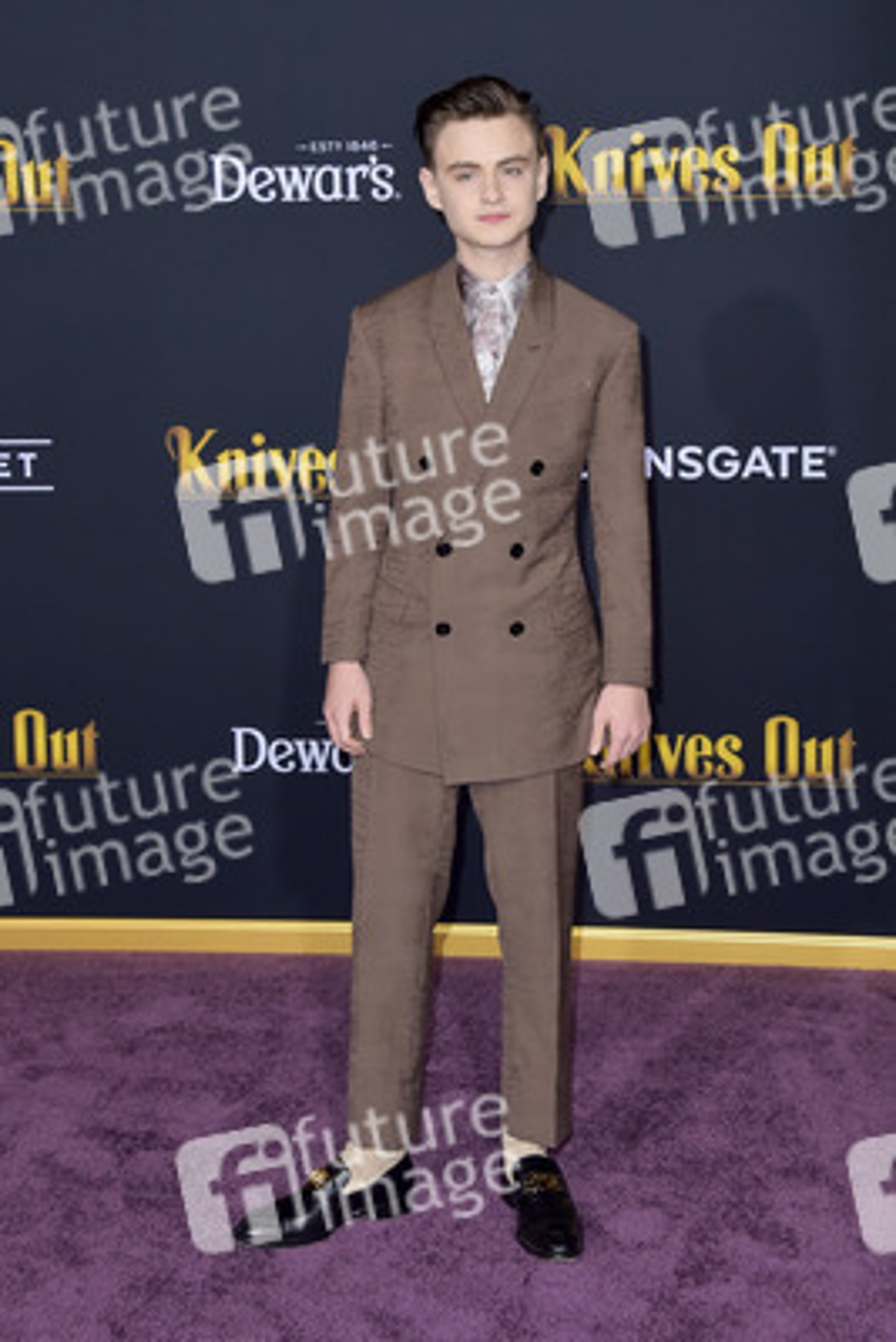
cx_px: 448
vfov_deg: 38.2
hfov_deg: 26.0
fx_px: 1940
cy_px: 671
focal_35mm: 52
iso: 640
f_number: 7.1
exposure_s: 1/250
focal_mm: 52
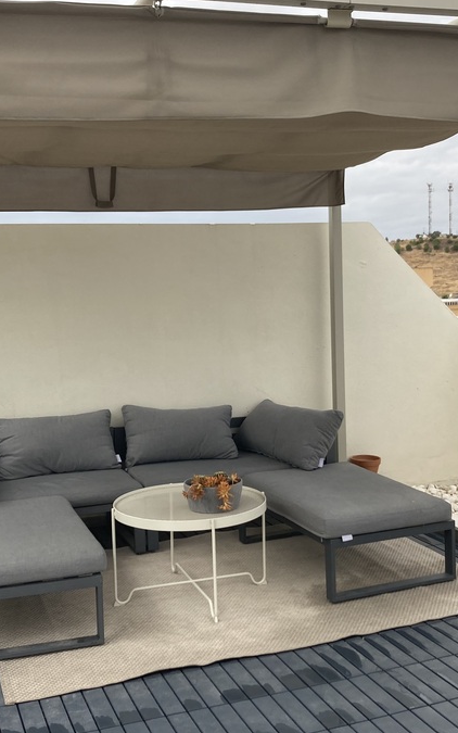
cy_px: 388
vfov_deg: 44.3
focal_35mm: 45
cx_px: 240
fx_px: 899
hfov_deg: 28.6
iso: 20
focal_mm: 3.99
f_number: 1.8
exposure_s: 1/1567
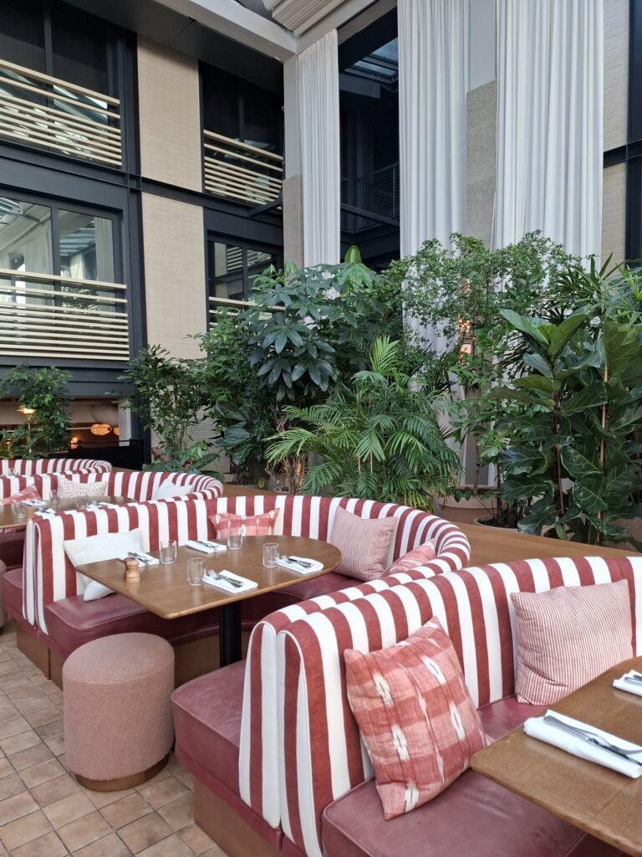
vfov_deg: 73.9
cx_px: 321
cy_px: 428
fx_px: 569
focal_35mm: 23
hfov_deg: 58.9
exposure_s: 1/147
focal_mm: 5.54
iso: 50
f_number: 1.8
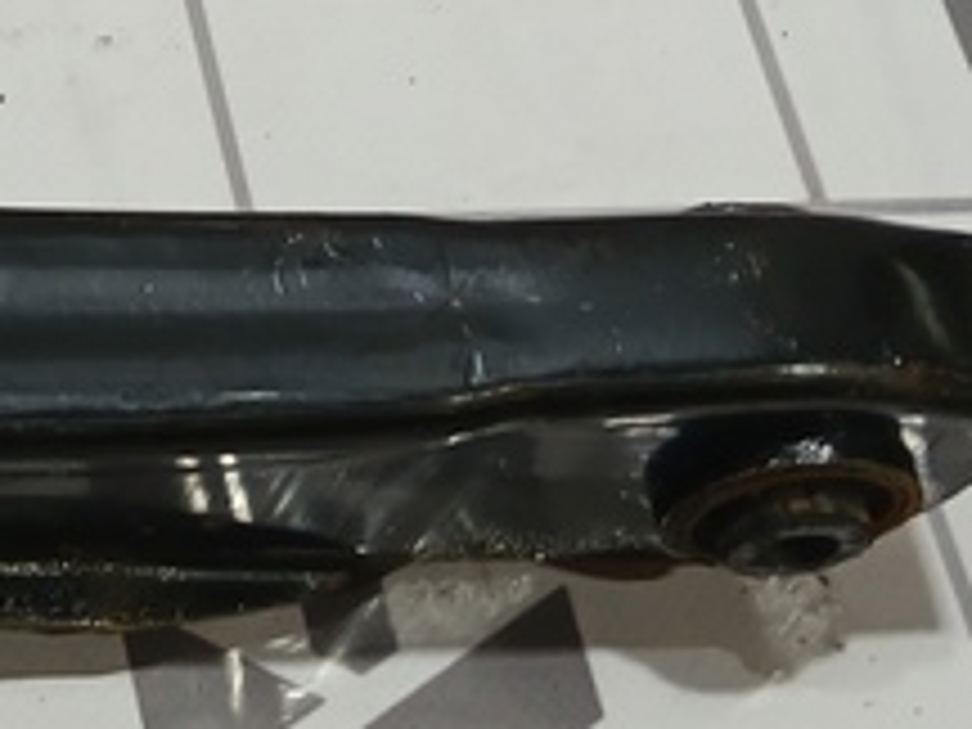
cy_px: 18
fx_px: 3594
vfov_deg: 11.5
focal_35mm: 128
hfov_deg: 13.3
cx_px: -954
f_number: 1.8
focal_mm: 4
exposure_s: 1/50
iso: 40
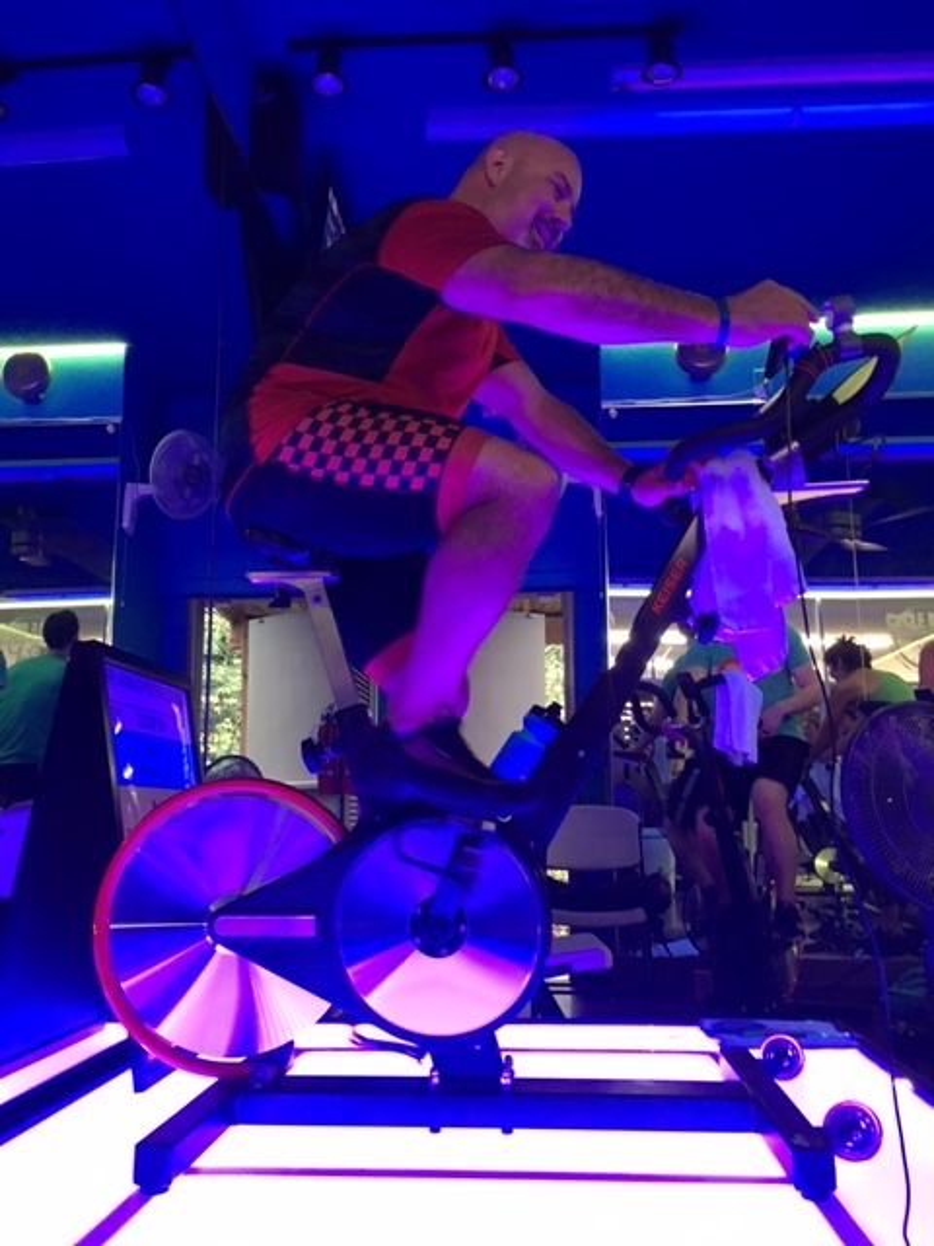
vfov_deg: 61.7
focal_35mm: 29
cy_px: 623
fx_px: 1043
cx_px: 467
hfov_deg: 48.2
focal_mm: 4.15
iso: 125
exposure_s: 1/30
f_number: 2.2
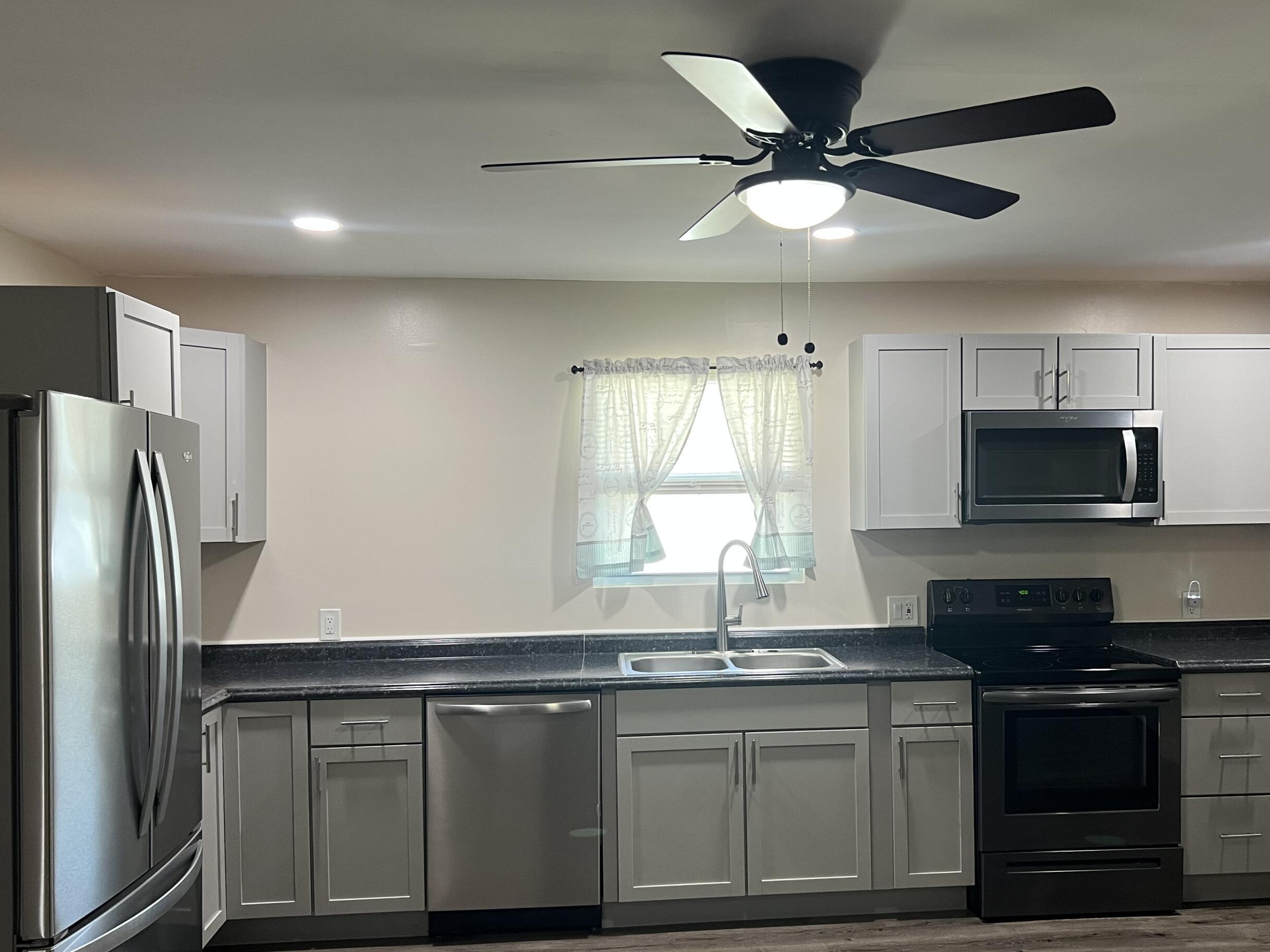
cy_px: 517
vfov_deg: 44.1
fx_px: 1174
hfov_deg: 56.6
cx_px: 719
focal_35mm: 32
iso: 100
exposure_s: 1/60
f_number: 1.5
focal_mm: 5.7
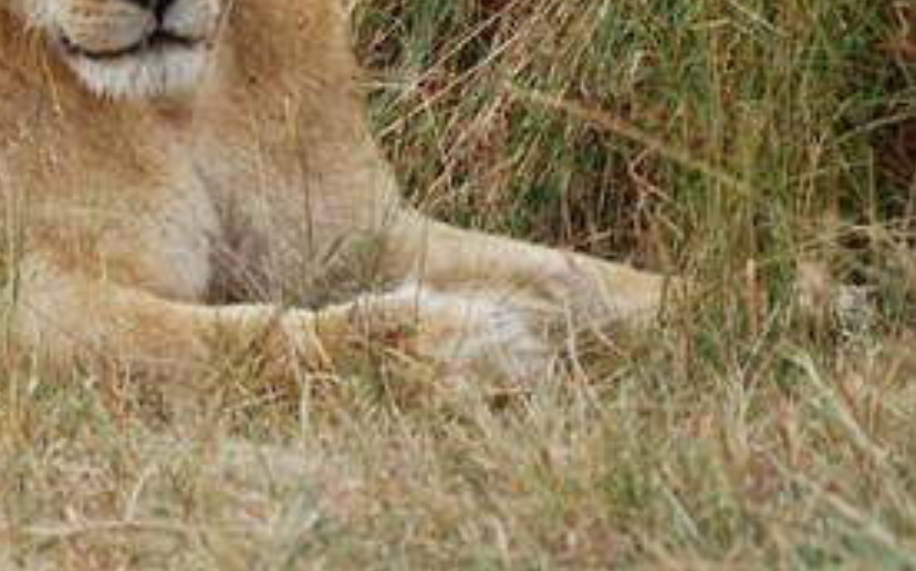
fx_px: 38738
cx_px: -239
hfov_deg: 1.4
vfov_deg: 0.8
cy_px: -60
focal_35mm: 1553
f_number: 5.6
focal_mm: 400
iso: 450
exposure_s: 1/400
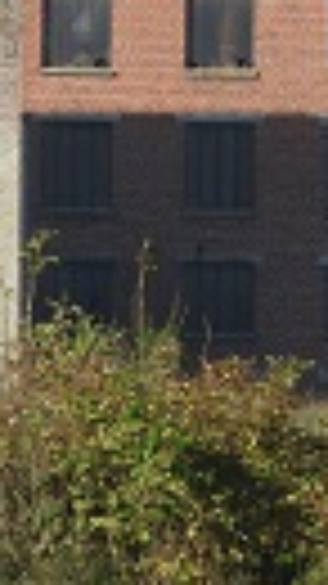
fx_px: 12618
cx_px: -148
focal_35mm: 815
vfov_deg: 2.7
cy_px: 0
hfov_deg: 1.5
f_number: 5.5
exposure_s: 1/500
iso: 100
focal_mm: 48.4
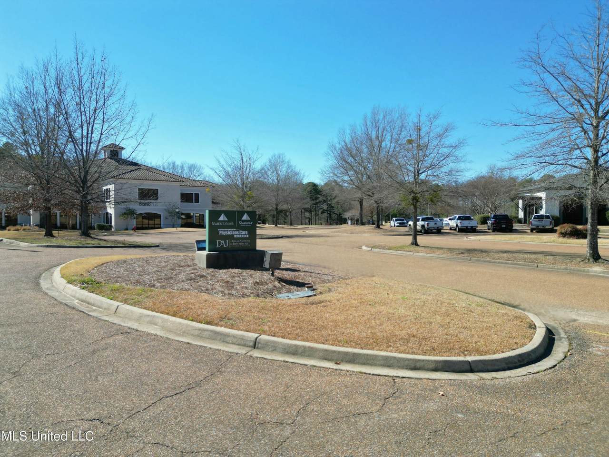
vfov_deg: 56.8
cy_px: 228
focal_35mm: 24
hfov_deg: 71.6
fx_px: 422
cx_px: 304
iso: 100
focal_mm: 6.72
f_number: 1.7
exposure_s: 1/2000
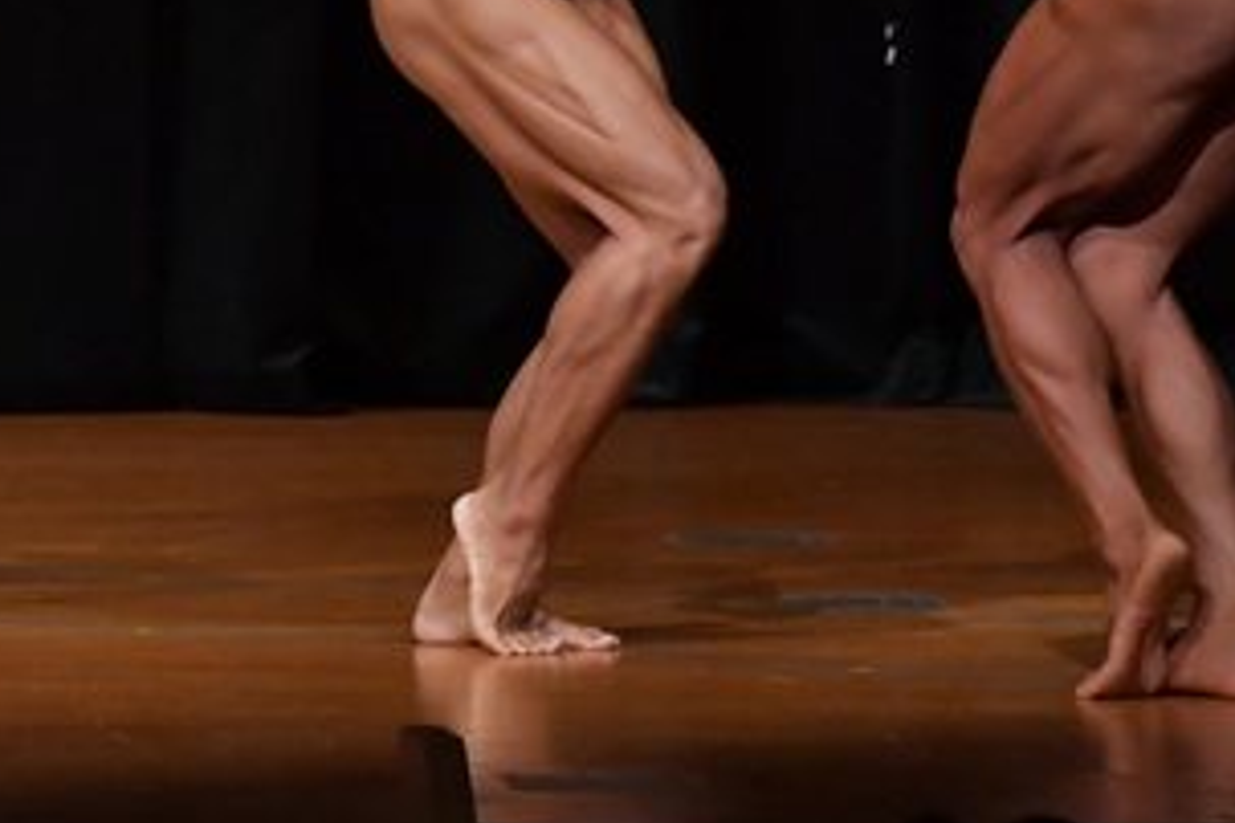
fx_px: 19758
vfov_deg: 2.4
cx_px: 79
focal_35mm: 576
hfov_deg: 3.6
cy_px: 49
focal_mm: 150
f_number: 5.6
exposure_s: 1/400
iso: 5000
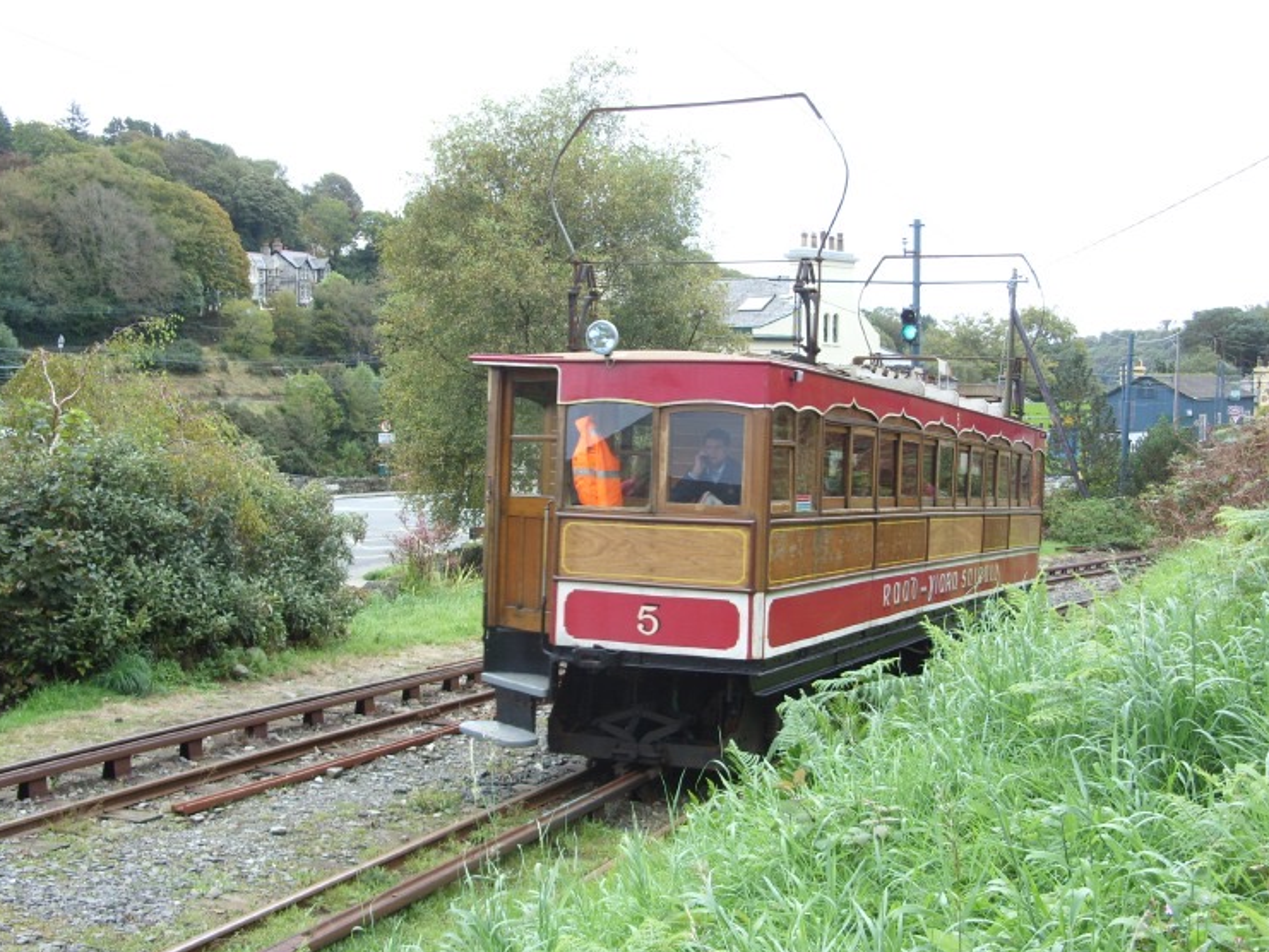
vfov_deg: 35.1
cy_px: 464
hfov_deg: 45.7
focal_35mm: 41
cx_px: 598
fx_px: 1503
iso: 50
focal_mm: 6.3
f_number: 2.8
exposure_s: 1/148
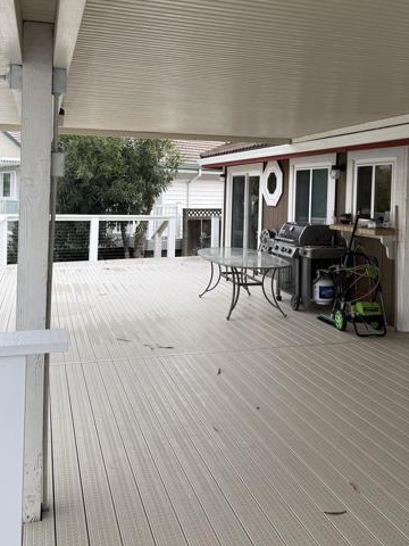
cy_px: 193
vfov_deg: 55.9
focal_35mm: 32
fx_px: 504
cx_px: 215
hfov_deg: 44.1
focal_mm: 6.76
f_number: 1.78
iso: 80
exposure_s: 1/1060
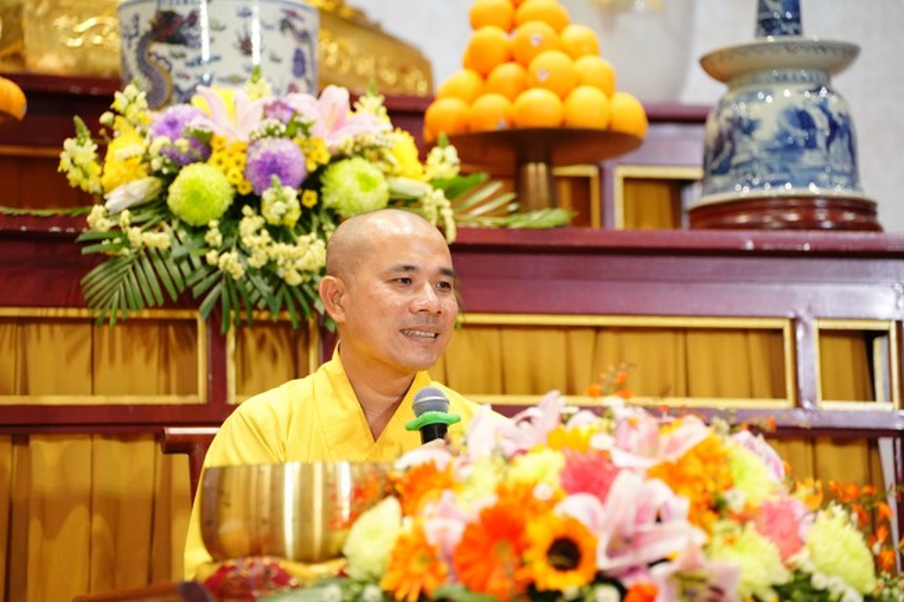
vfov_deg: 12.1
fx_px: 2837
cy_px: 301
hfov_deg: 18.1
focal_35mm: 113
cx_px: 452
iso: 5000
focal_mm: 113
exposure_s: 1/400
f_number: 2.8
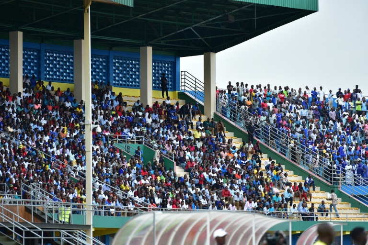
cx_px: 184
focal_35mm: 200
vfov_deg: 6.9
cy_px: 122
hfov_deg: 10.3
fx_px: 2044
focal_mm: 200
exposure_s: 1/400
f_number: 3.5
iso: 125
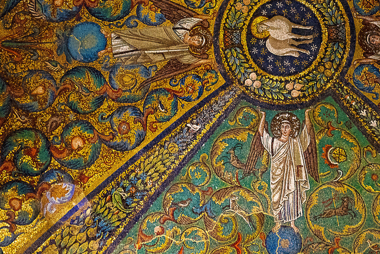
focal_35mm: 127
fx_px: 1341
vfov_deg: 10.8
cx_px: 278
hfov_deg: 16.1
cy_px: 52
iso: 2000
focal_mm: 70
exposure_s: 1/80
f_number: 6.3
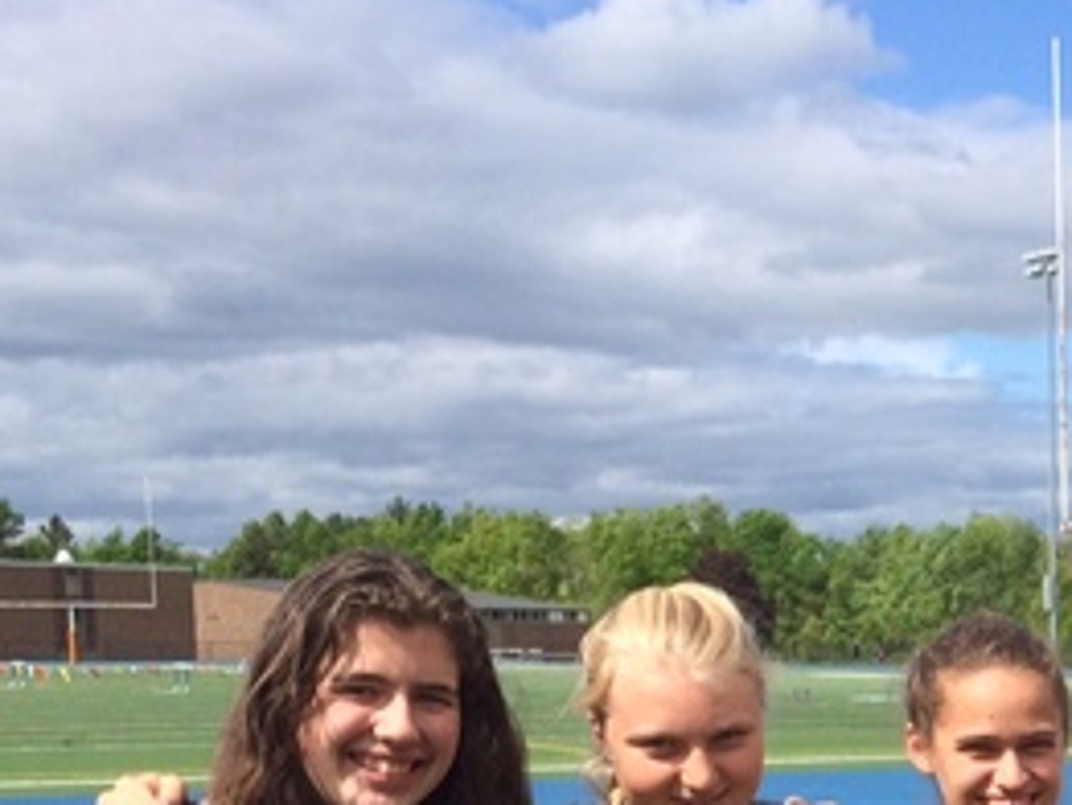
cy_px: 994
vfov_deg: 17.5
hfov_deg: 22.5
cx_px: 1290
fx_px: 2479
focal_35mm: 80
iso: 32
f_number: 2.2
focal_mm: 4.15
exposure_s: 1/2283
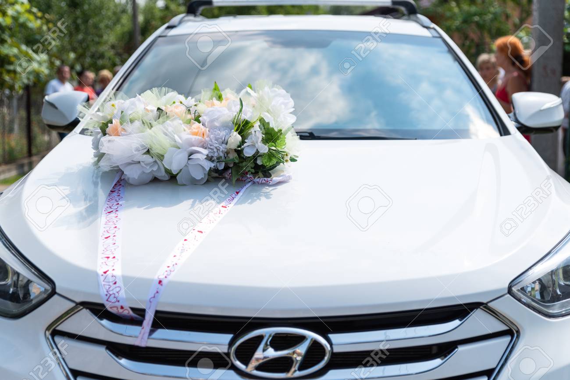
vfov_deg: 28.1
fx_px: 760
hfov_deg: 41.1
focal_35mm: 48
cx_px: 285
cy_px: 190
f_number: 2.8
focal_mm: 48
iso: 200
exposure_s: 1/4000
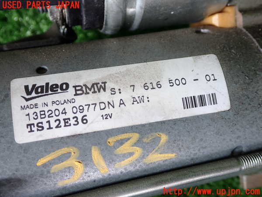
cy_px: 98
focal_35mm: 38
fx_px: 288
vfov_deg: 37.7
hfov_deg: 49.0
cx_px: 131
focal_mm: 6.83
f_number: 2.7
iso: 160
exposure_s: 1/125
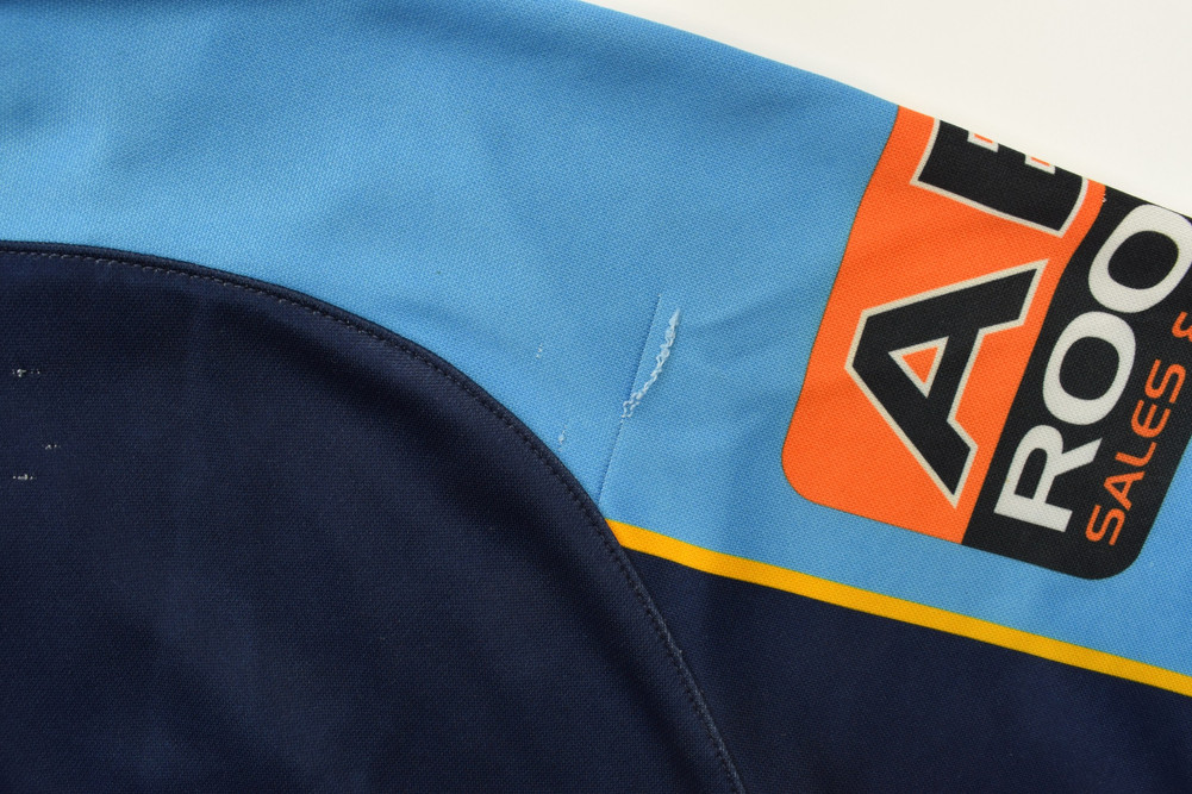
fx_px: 1043
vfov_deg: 41.7
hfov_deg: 59.5
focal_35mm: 32
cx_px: 596
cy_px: 397
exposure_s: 1/40
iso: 400
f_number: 11
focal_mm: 21
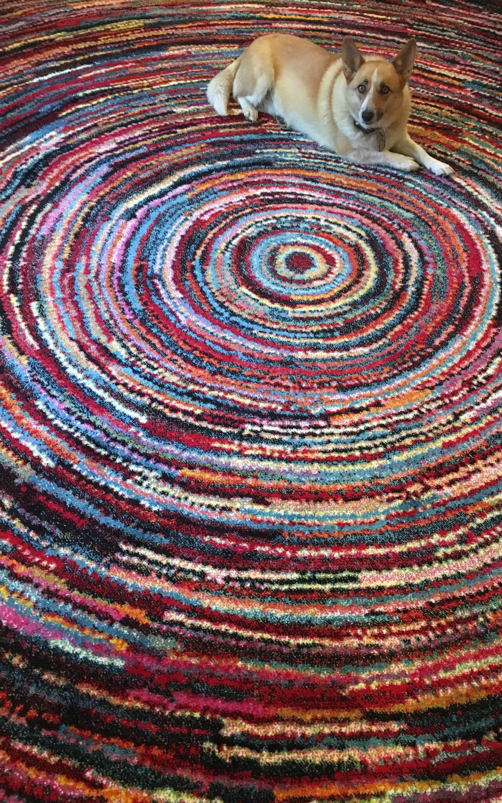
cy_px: 400
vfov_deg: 61.2
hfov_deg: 40.5
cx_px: 279
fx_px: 679
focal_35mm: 31
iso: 320
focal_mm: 4.15
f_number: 2.2
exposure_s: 1/15
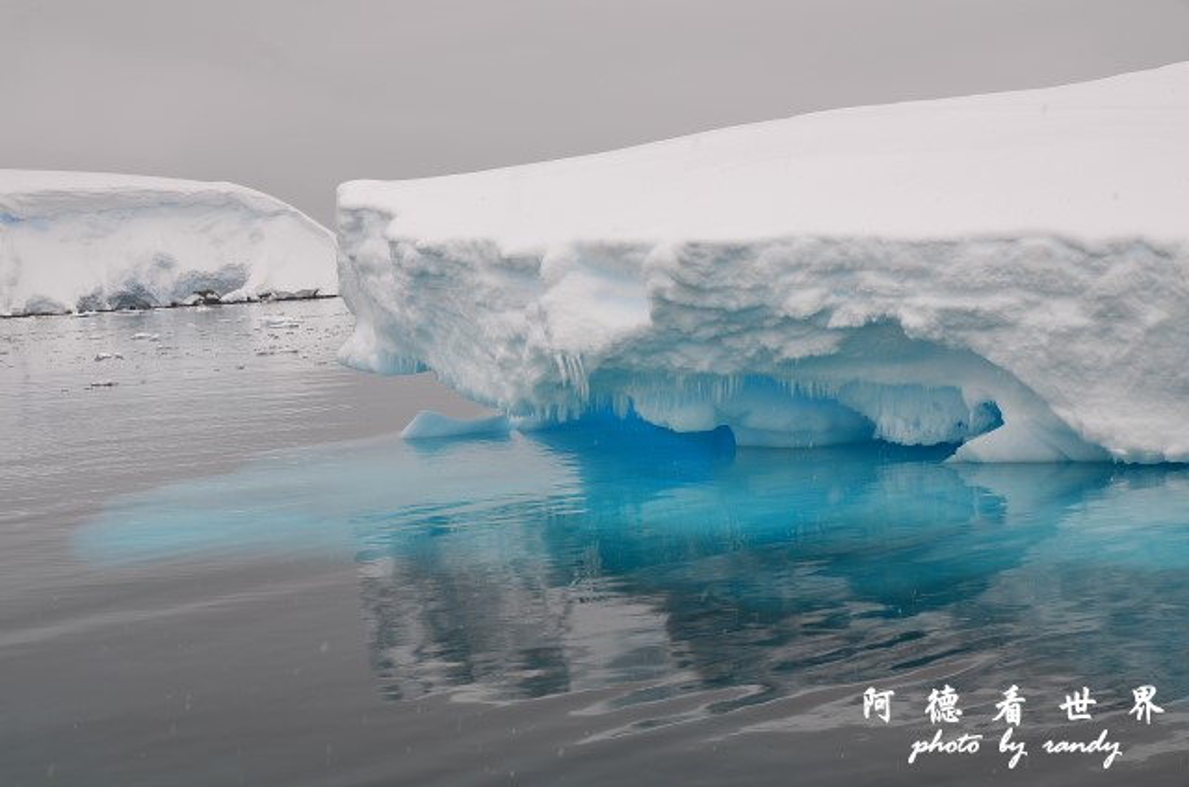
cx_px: 594
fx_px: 1978
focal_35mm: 60
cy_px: 394
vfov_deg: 22.5
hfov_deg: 33.5
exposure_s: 1/125
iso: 100
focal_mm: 40
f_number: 8
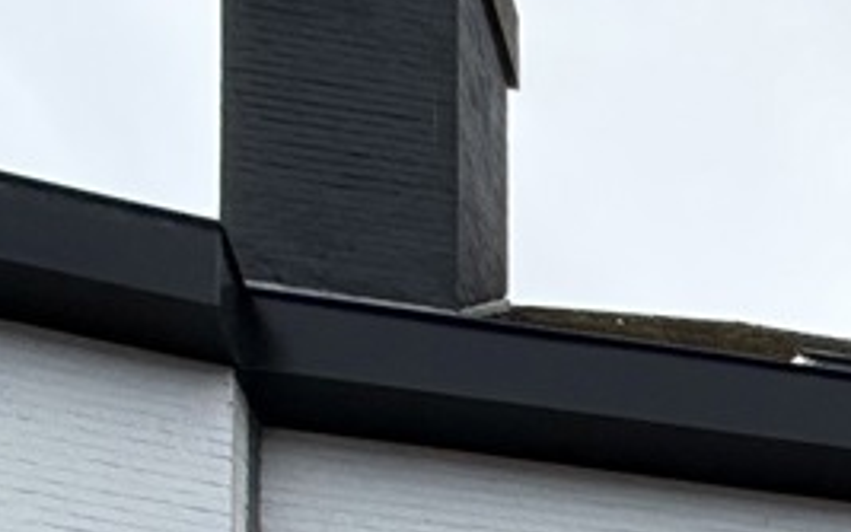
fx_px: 2065
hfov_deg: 17.5
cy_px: 1886
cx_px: 1645
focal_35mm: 89
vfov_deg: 9.2
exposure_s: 1/590
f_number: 2.2
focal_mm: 2.22
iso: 50
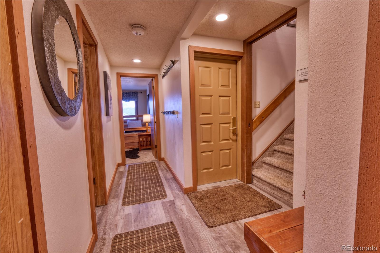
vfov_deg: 77.3
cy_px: 126
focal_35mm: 15
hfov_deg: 100.4
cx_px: 190
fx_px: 158
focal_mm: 10
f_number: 8
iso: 800
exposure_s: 2.5
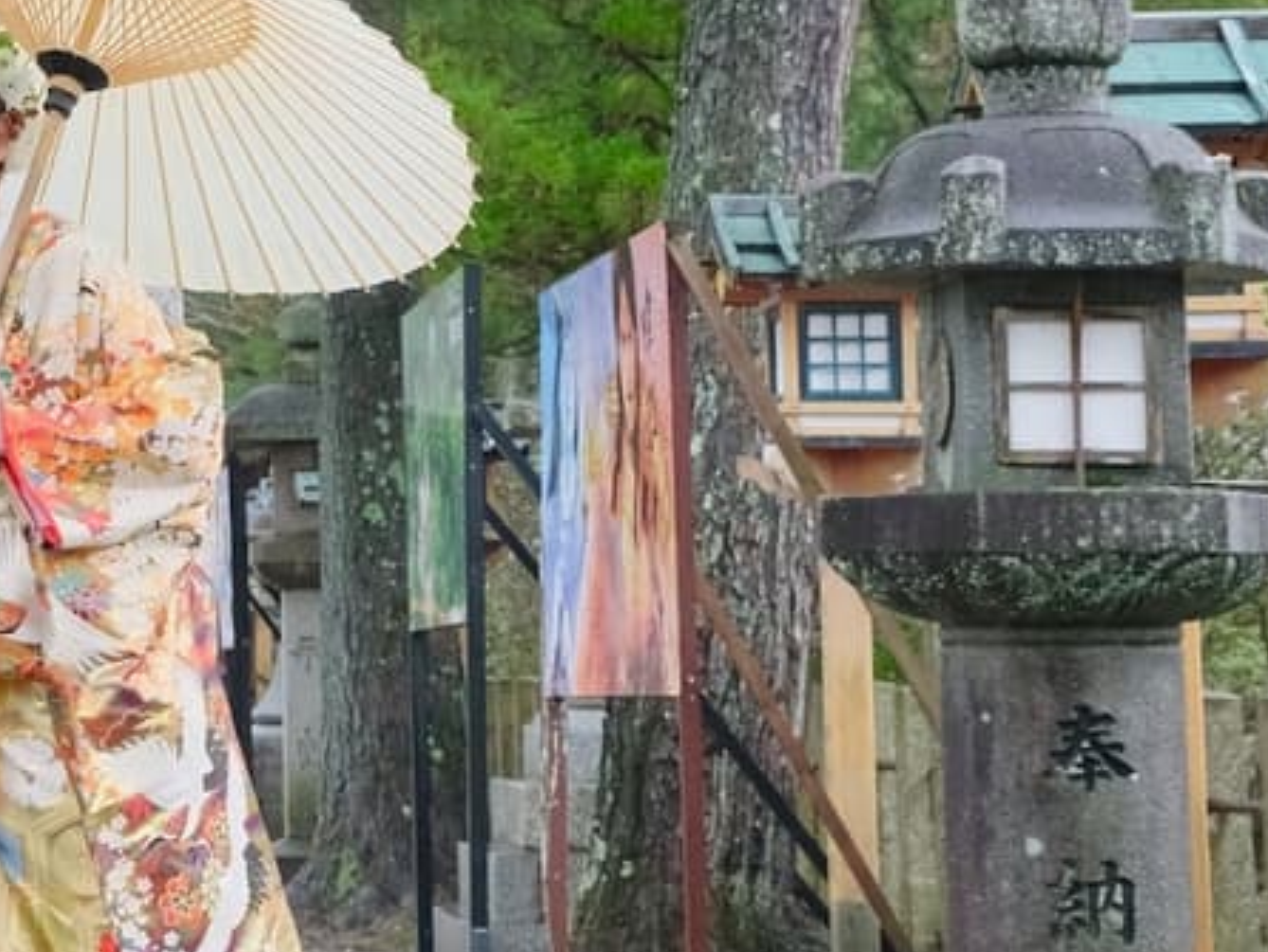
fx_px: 4435
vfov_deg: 12.2
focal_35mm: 121
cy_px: 109
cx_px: -515
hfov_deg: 15.3
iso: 1600
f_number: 5.6
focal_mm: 26
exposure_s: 1/100
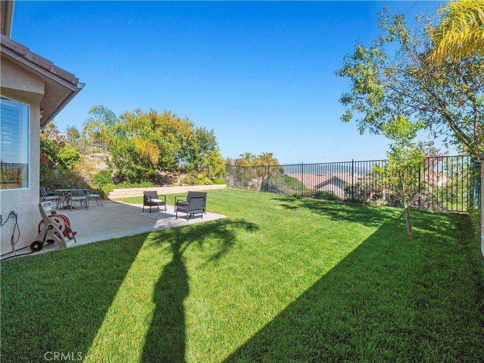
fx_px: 224
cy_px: 182
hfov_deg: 94.5
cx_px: 242
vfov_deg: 78.1
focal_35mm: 16
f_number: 9
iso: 200
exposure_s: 1/200
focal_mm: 8
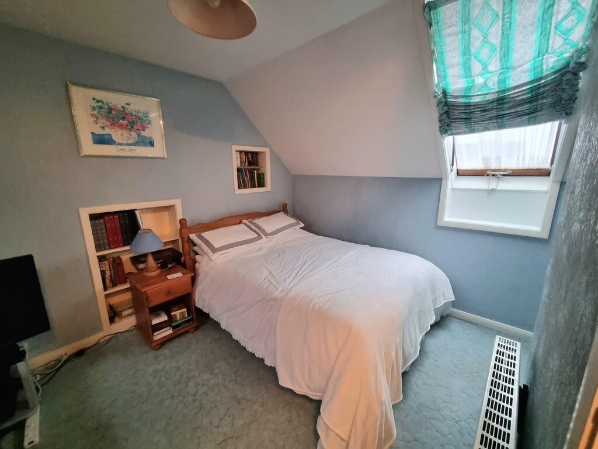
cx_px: 299
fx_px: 225
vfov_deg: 89.9
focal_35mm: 13
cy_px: 224
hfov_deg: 106.2
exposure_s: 1/25
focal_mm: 2.2
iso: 640
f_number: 2.2
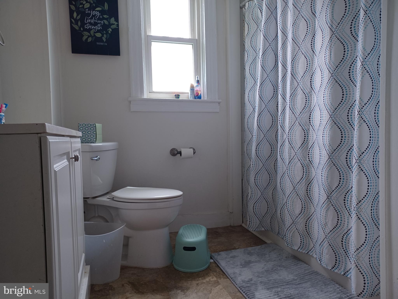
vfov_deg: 54.9
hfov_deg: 69.4
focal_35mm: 25
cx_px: 199
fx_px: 287
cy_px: 150
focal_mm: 4.6
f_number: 1.8
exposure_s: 1/60
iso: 160
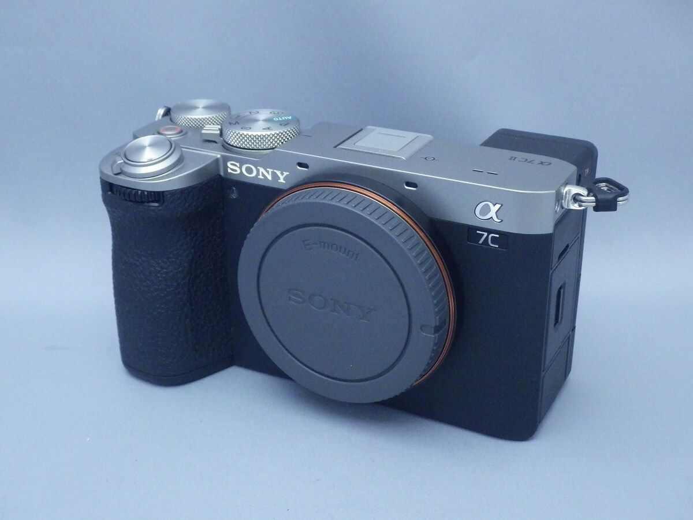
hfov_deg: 37.5
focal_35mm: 51
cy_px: 260
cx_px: 346
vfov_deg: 28.6
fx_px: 1021
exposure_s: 1/60
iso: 1250
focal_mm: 9.1
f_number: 4.4
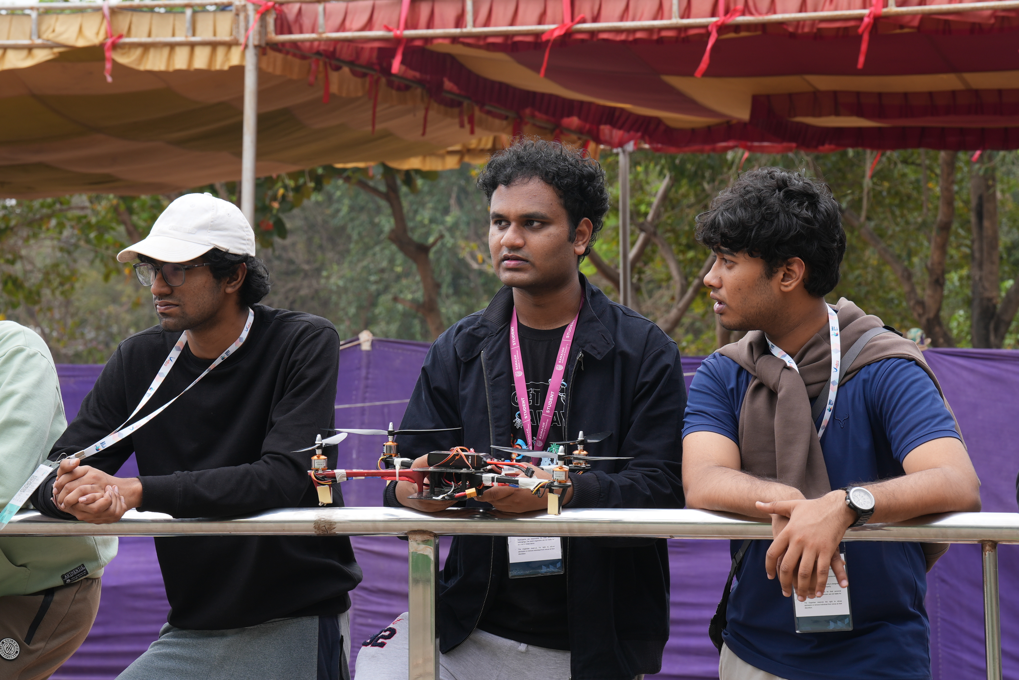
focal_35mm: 111
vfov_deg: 12.4
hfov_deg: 18.4
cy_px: 340
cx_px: 510
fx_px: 3143
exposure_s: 1/100
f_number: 11
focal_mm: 111
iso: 200
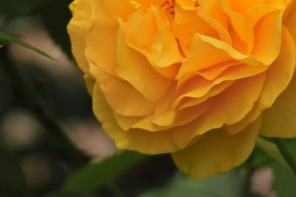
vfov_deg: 1.1
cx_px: 234
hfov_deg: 1.7
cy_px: 9
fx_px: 10034
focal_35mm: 1221
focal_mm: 116
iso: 100
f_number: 5.6
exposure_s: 1/800
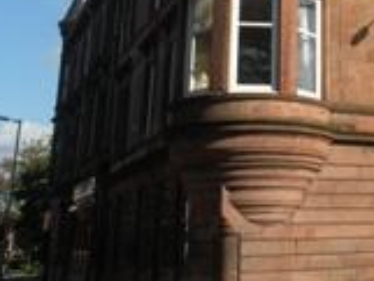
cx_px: 393
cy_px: -19
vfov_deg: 21.0
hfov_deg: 27.0
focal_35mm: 67
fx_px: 724
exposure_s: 1/248
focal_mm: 4.7
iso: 64
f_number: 6.3
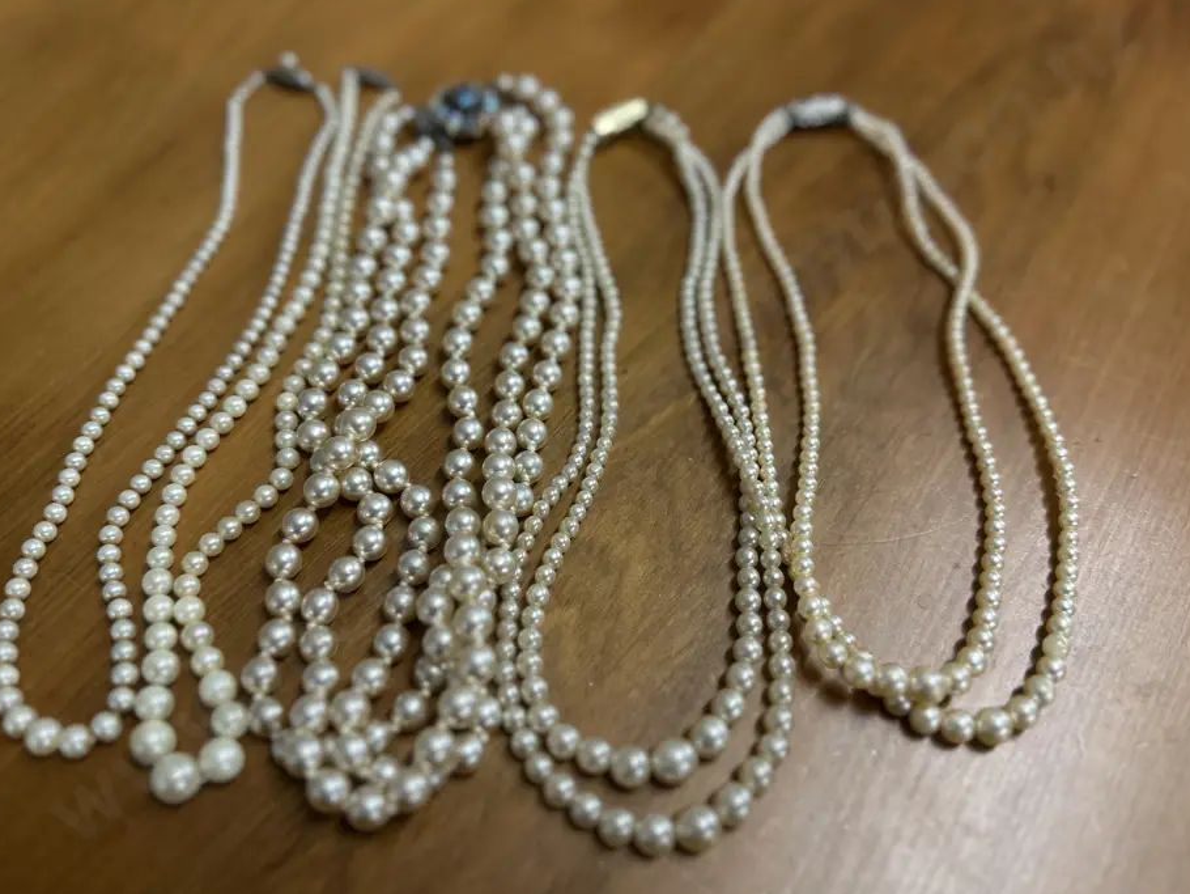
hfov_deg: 65.3
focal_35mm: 27
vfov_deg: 51.4
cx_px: 596
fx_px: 928
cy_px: 427
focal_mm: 6.86
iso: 125
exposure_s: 1/50
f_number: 1.78
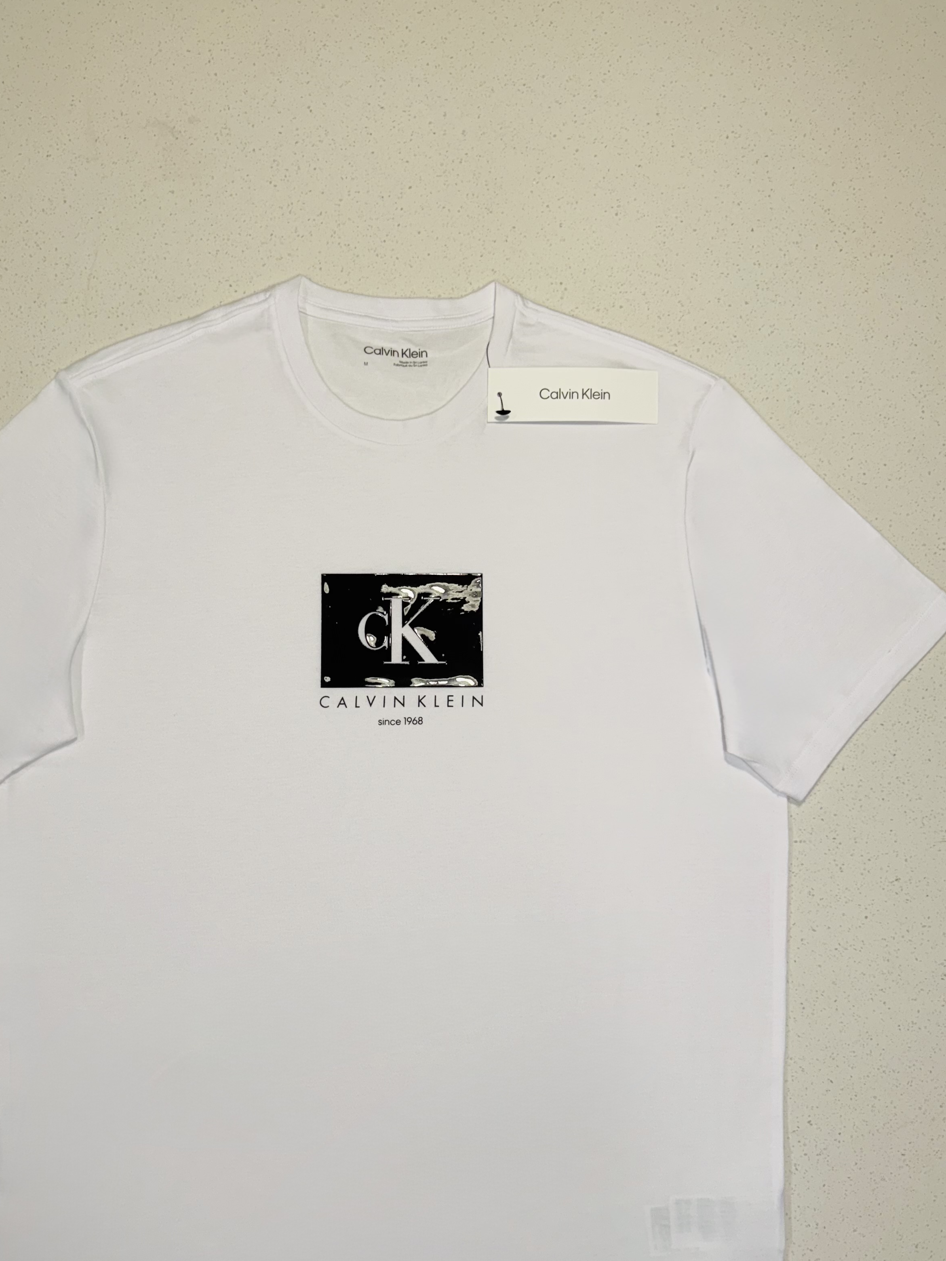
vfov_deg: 58.0
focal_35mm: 31
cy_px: 741
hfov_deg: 45.2
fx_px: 1130
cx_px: 375
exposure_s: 1/120
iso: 80
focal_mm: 6.76
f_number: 1.78
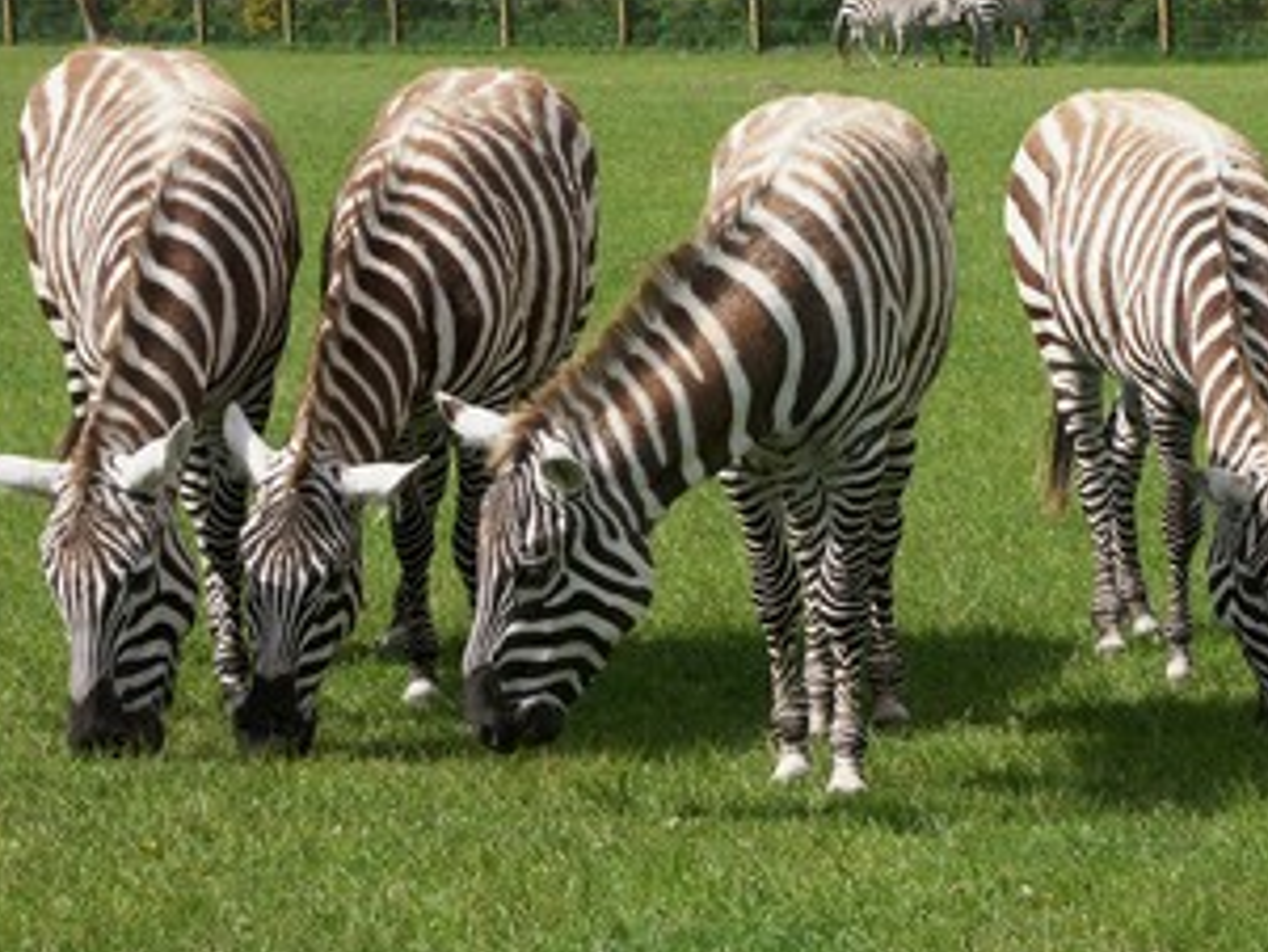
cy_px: 379
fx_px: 4727
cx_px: 712
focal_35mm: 129
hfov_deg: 15.3
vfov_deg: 11.5
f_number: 8
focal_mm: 24.16
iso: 100
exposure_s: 1/400
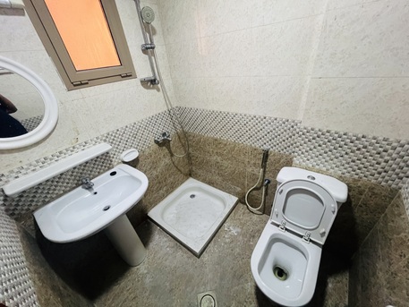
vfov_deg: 89.9
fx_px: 154
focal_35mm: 13
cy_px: 154
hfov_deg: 106.2
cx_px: 204
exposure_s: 1/50
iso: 400
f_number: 1.8
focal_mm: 1.57
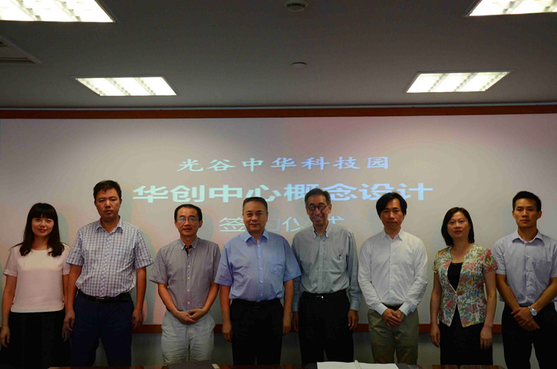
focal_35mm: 45
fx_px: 694
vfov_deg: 29.7
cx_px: 278
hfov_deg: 43.7
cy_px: 184
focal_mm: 30
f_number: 6.3
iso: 1600
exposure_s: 1/160
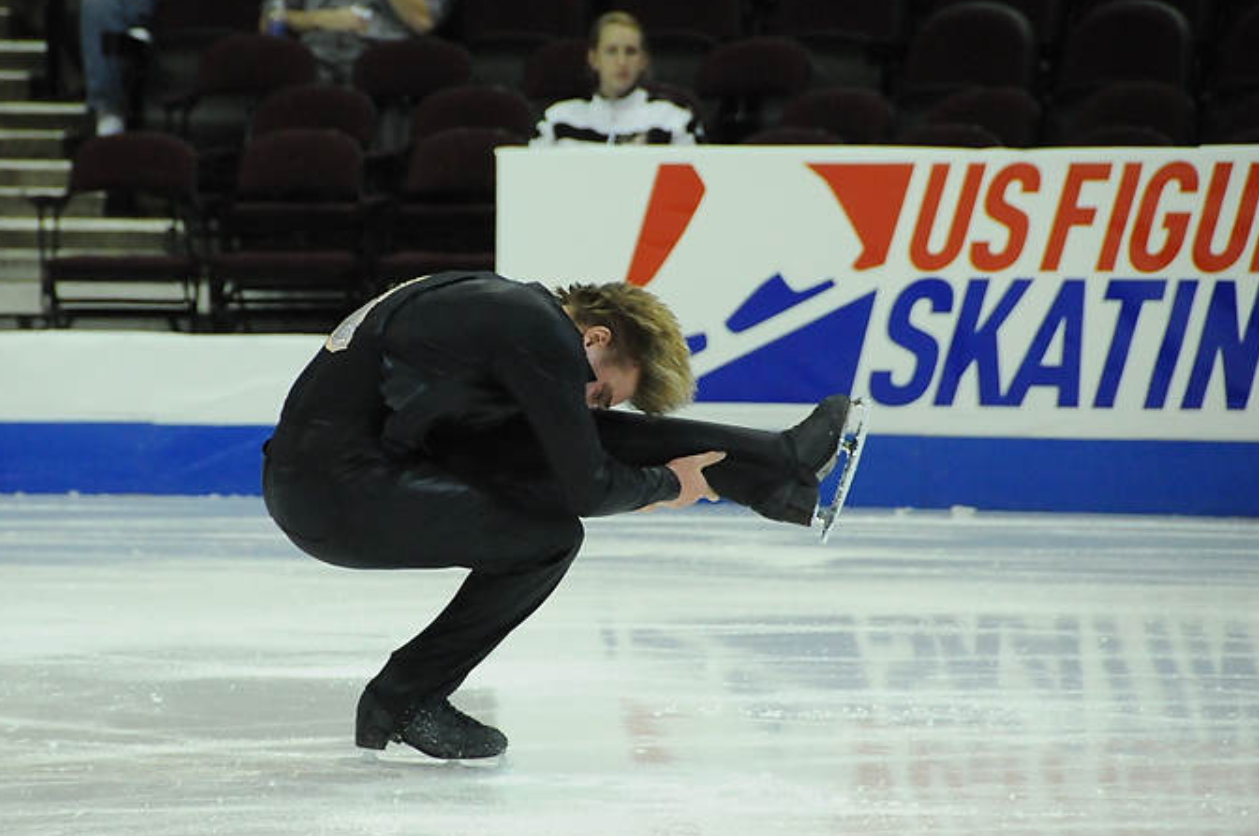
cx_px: 558
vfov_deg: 3.8
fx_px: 12467
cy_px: 413
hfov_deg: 5.8
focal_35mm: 357
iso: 3200
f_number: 5.6
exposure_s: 1/800
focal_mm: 200
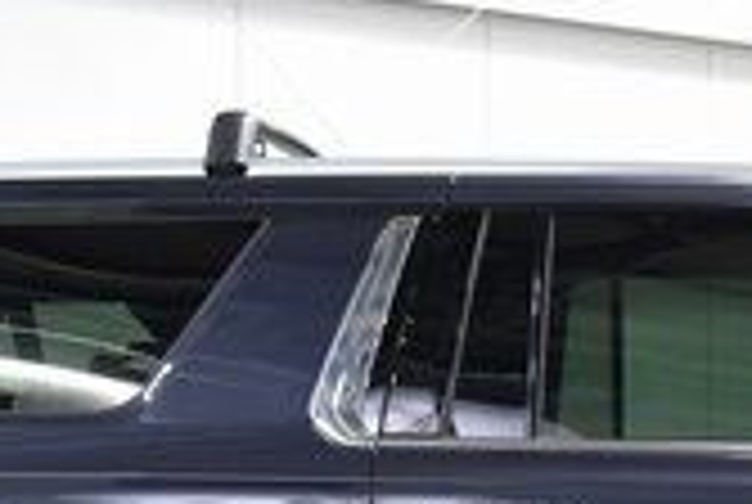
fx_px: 3599
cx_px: 887
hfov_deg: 11.7
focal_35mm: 172
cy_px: 628
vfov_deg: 7.9
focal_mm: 30
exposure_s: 1/60
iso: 1600
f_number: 4
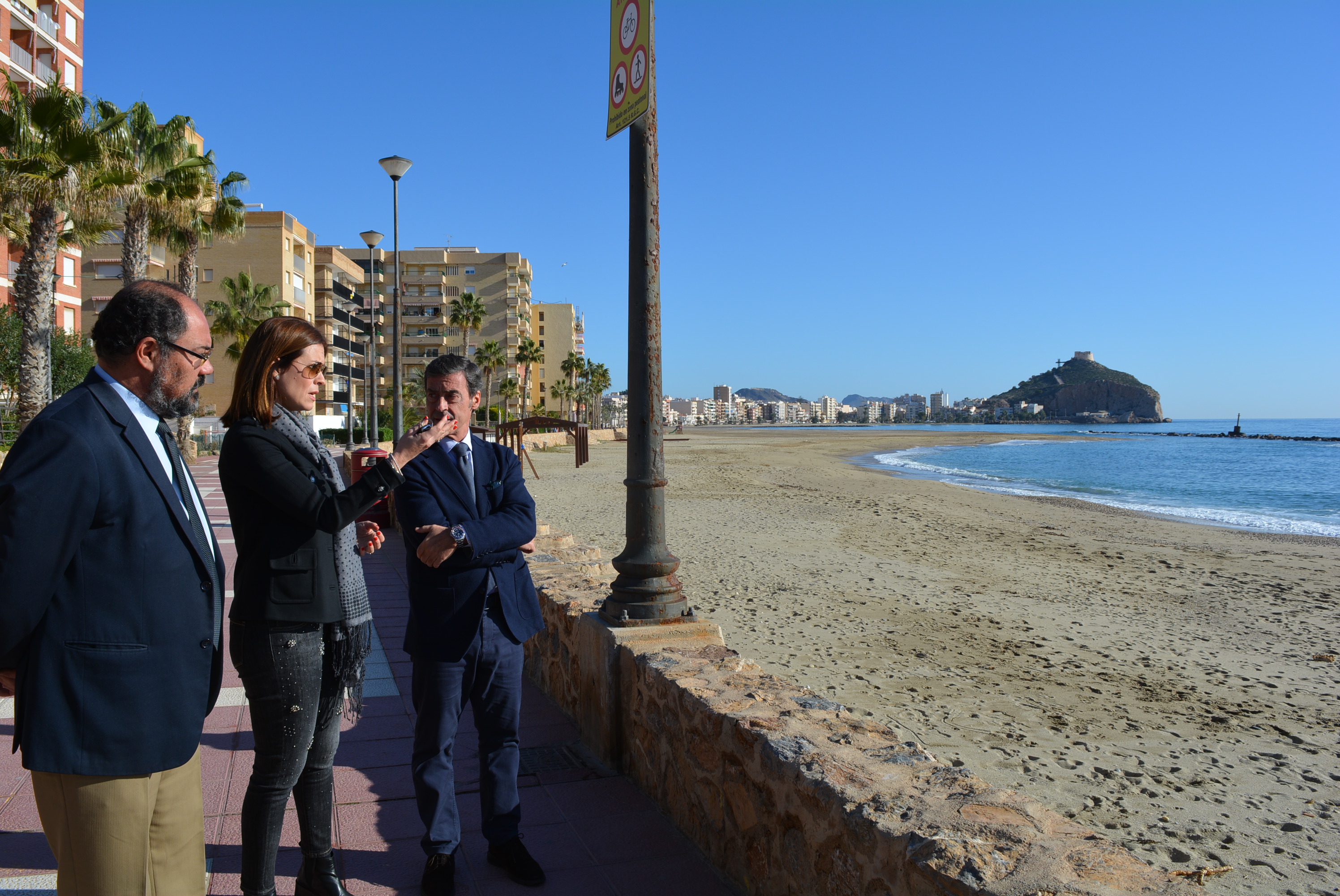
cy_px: 448
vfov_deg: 48.0
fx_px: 1006
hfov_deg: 67.3
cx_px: 670
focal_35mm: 27
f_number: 8
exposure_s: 1/250
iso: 100
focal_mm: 18
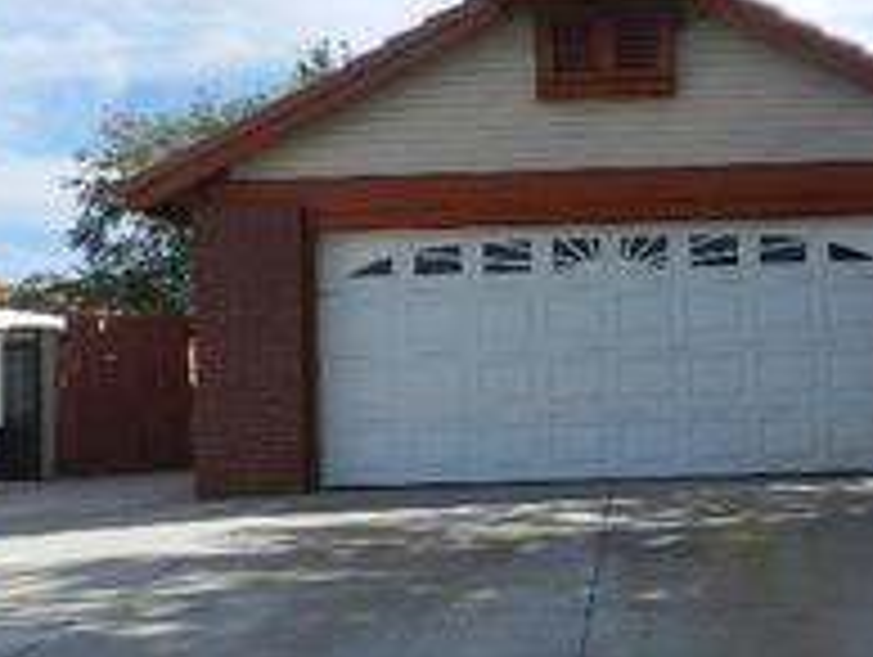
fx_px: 1035
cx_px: 644
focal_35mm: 41
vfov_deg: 35.2
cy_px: 324
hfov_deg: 44.4
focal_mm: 4
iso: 160
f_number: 3.4
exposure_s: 1/1500
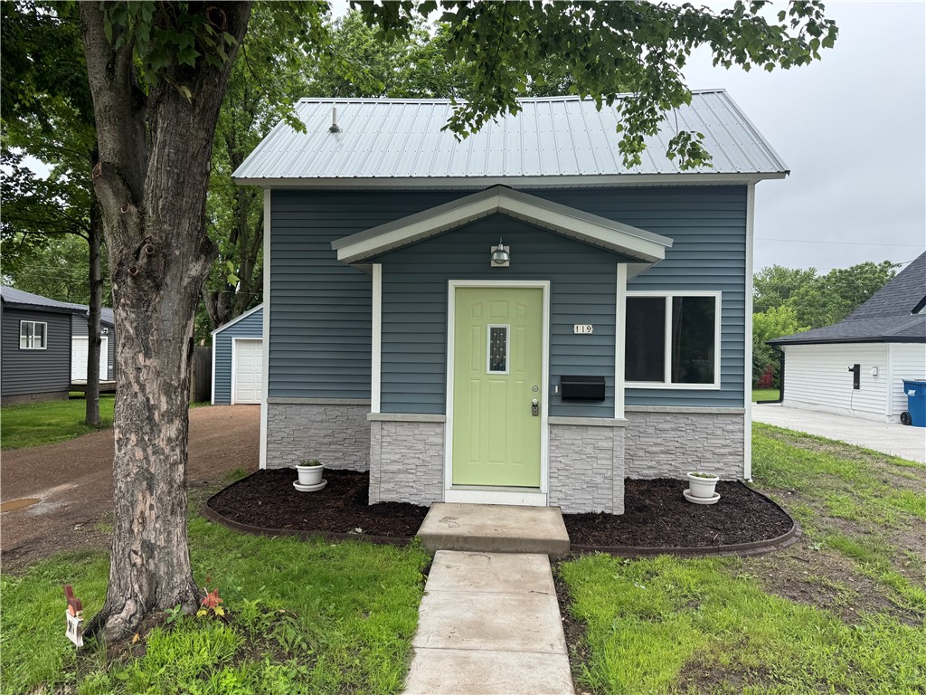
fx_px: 642
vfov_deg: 56.8
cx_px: 463
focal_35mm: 24
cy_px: 348
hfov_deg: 71.6
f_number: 1.78
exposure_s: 1/1076
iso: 80
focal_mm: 6.76
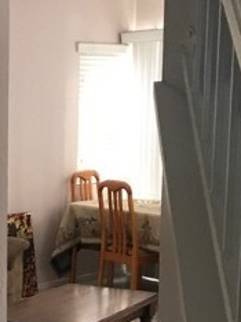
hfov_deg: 15.5
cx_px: -37
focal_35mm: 92
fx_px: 856
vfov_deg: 21.0
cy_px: 275
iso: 80
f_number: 1.8
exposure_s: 1/15
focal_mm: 3.99
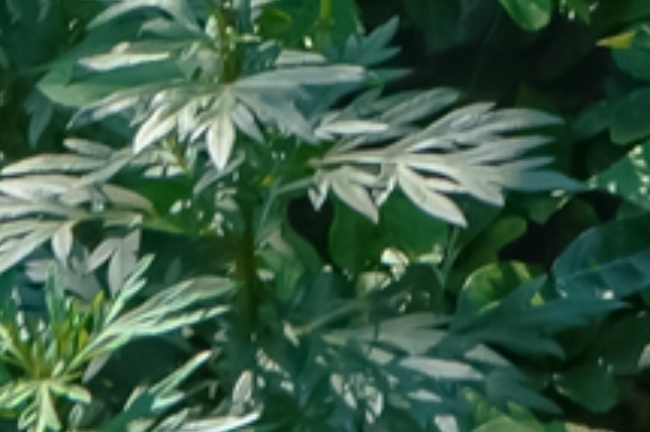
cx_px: 314
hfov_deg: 1.5
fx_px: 24049
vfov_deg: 1.0
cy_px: -1148
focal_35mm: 1333
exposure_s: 1/200
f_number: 5.6
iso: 400
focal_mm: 64.84
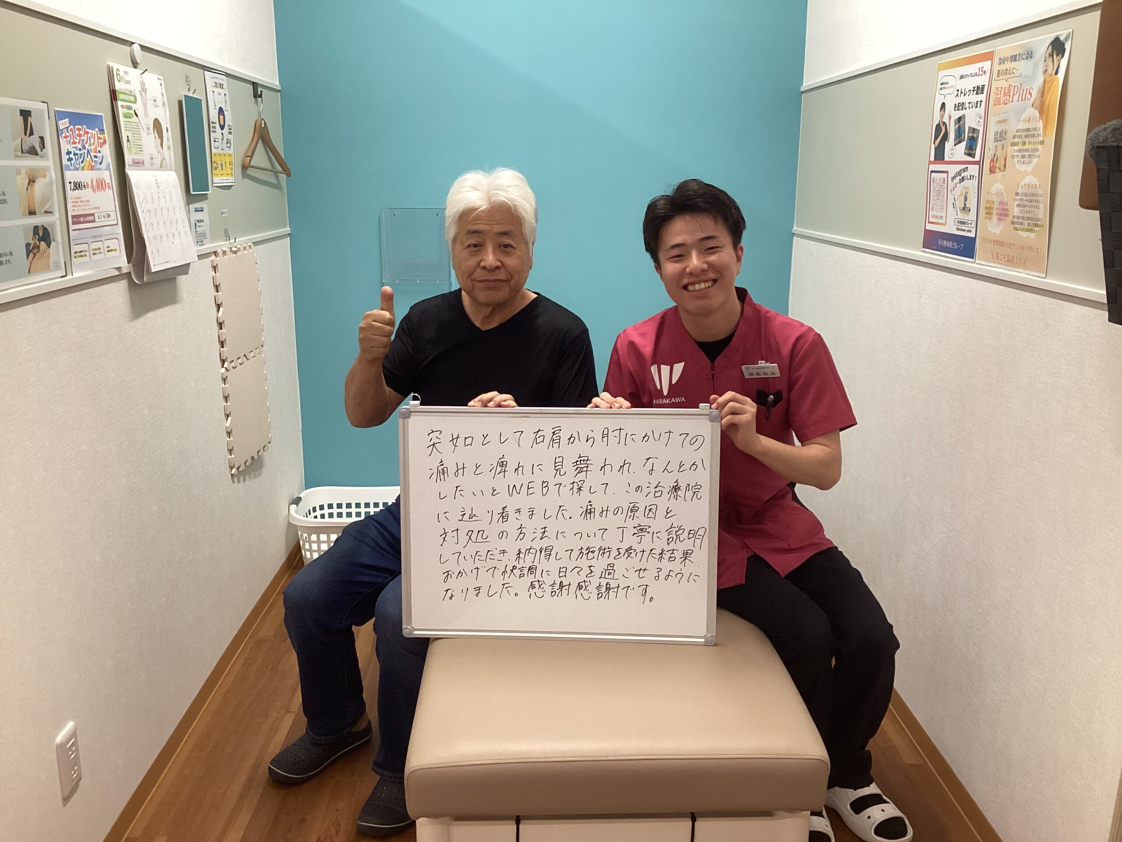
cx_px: 561
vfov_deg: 45.4
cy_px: 421
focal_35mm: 31
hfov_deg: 58.4
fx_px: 1005
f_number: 2.4
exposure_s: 1/50
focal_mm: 3.3
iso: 200
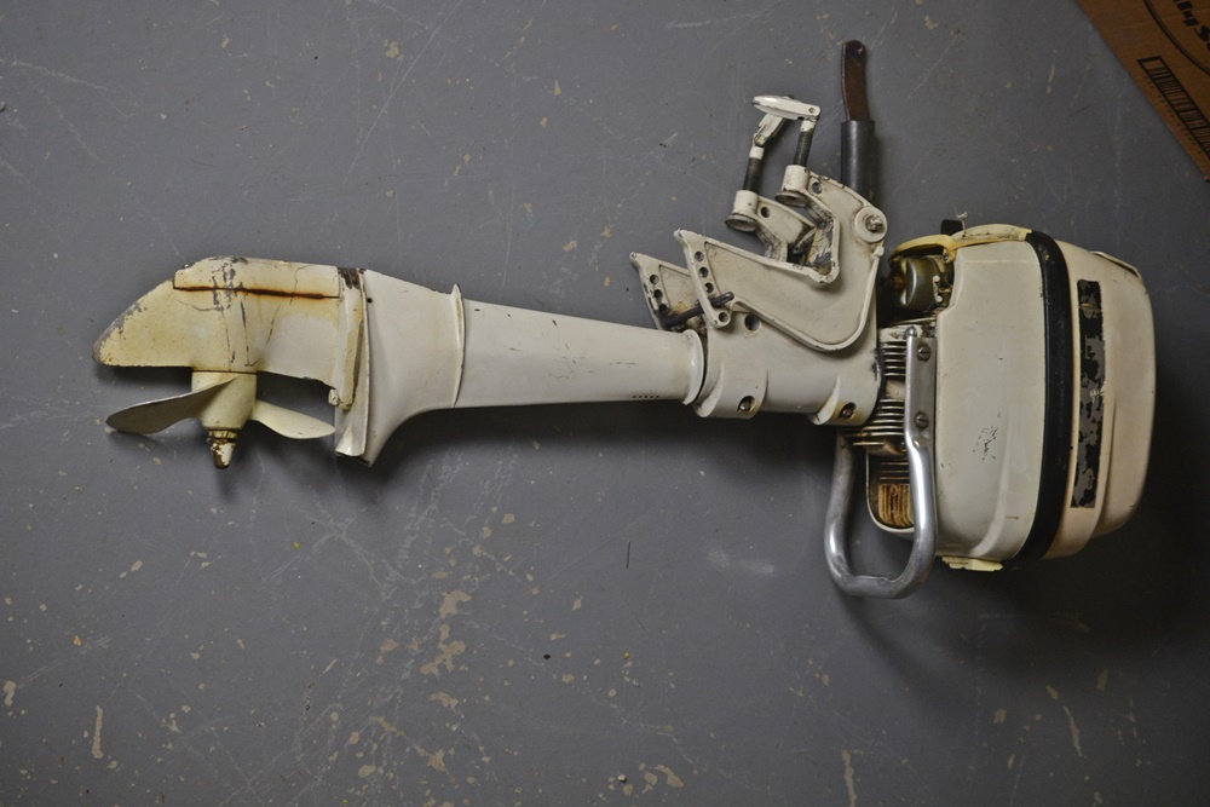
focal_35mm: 60
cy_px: 404
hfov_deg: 33.4
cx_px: 605
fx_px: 2017
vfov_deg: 22.6
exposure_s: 1/60
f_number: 2.8
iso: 560
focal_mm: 40
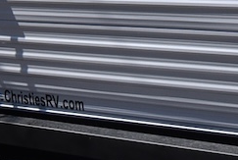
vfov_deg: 11.9
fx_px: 735
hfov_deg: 18.1
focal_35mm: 111
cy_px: -71
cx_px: 214
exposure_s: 1/400
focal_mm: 10
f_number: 10
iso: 200
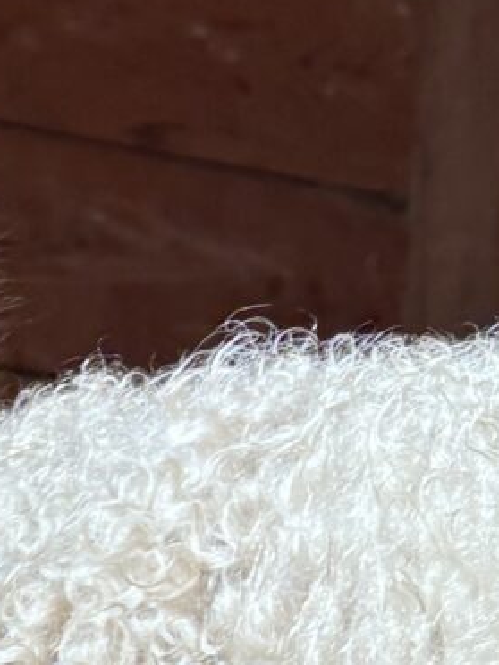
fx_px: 3440
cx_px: -969
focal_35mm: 179
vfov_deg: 10.0
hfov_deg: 7.4
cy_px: 1439
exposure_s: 1/121
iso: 80
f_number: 1.6
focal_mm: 5.96
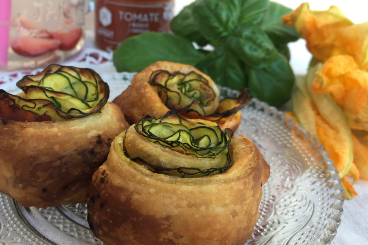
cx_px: 165
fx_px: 378
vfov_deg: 35.8
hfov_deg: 51.8
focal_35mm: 37
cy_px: 99
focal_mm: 4.15
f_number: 2.2
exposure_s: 1/50
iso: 25
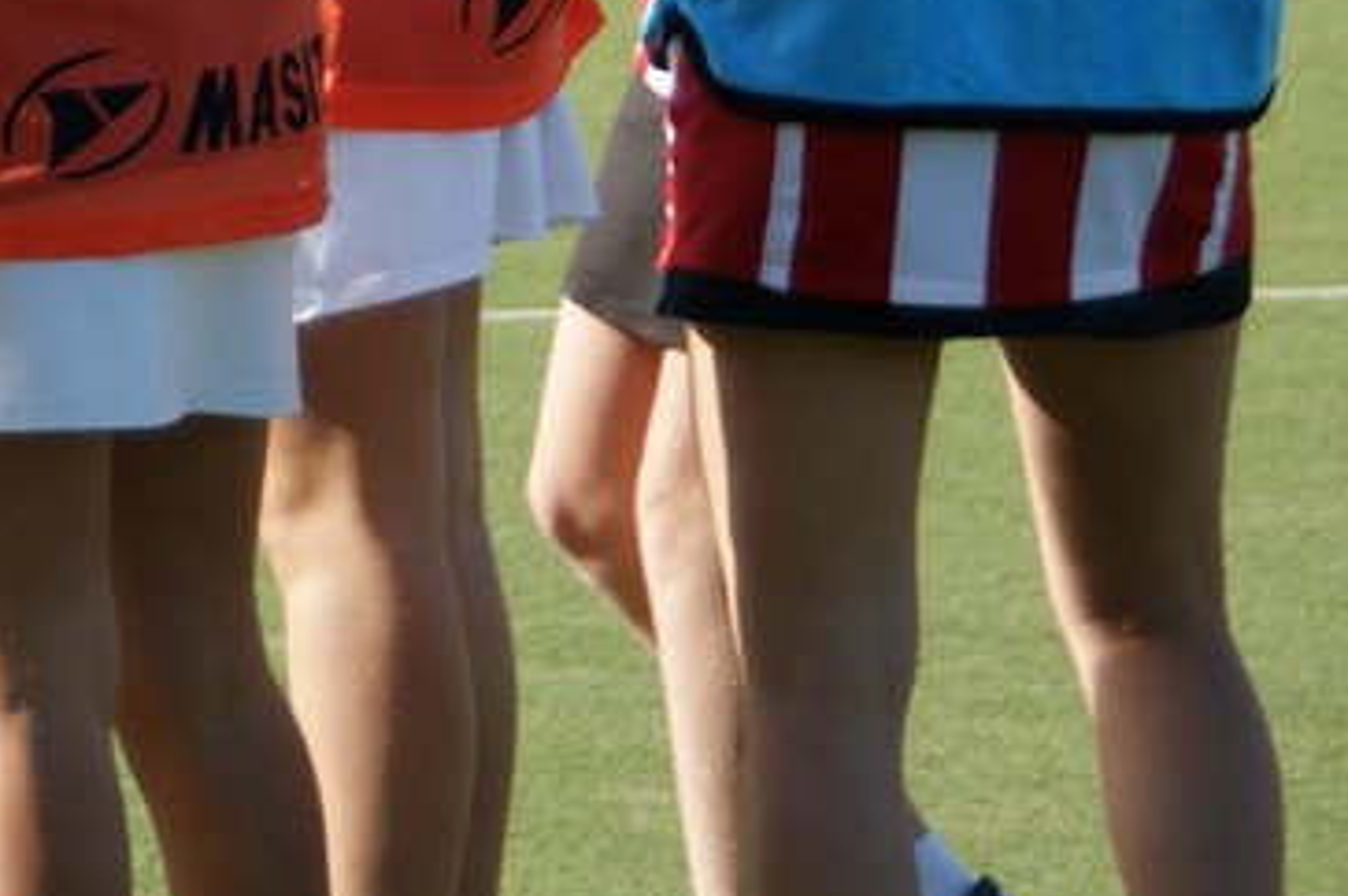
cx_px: -744
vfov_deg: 3.3
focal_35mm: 421
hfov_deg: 4.9
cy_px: 59
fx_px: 15736
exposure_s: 1/320
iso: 100
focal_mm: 85
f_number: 5.6
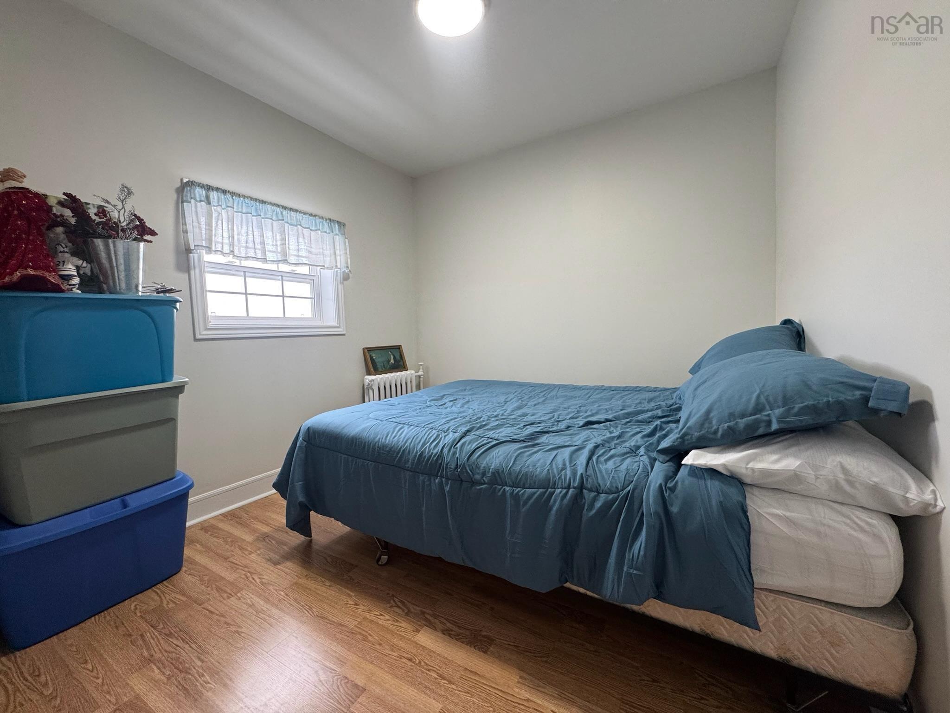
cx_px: 475
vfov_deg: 85.7
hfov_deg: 102.1
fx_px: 384
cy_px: 356
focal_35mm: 14
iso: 200
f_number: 2.2
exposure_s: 1/120
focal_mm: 2.22
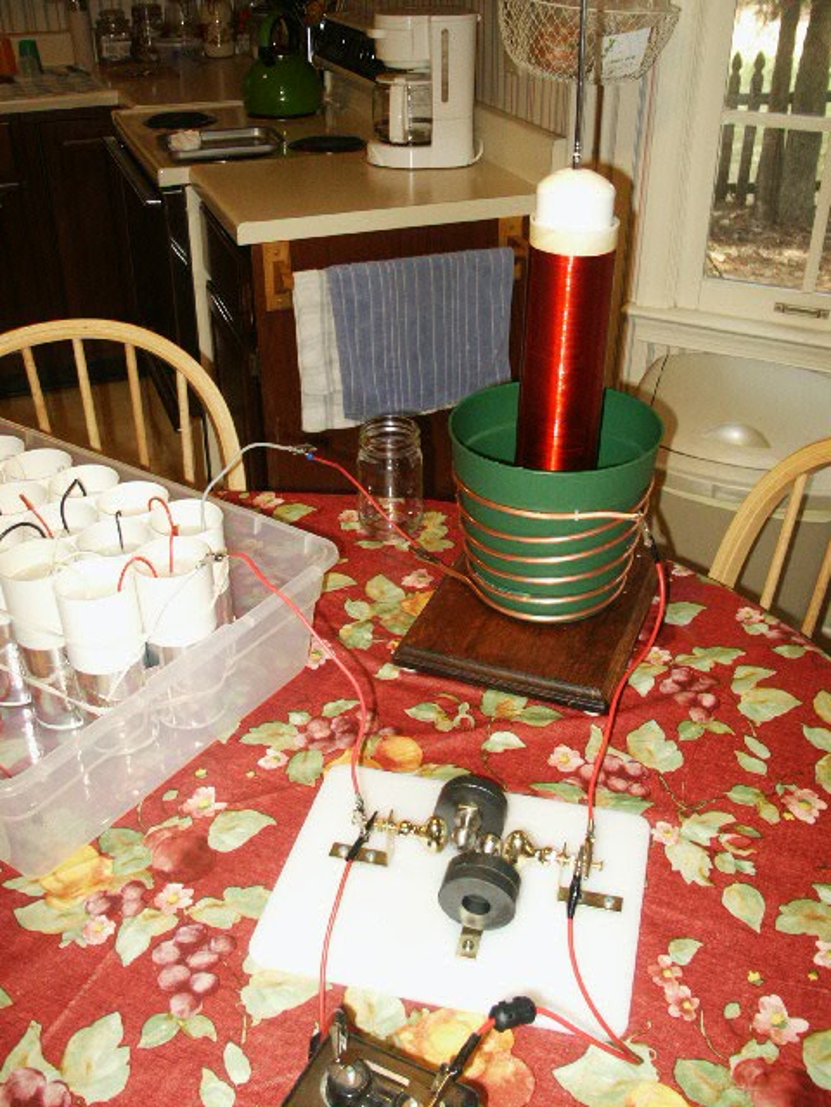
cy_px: 554
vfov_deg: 52.6
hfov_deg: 40.7
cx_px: 416
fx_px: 1120
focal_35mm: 35
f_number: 3
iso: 200
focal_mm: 7.18
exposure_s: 1/45
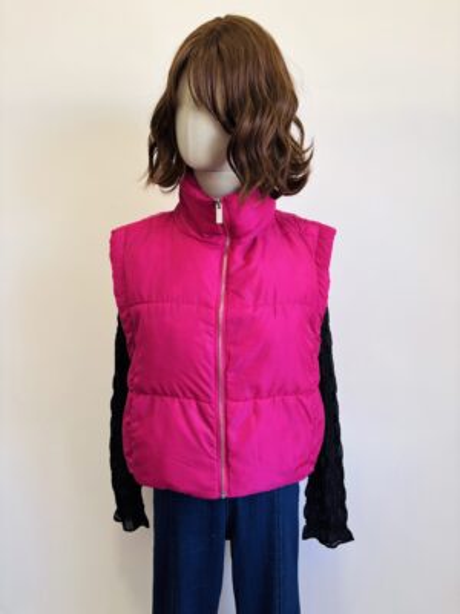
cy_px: 307
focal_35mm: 26
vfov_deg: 67.3
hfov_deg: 53.1
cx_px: 230
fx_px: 461
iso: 100
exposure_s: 1/60
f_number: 1.6
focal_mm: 5.96
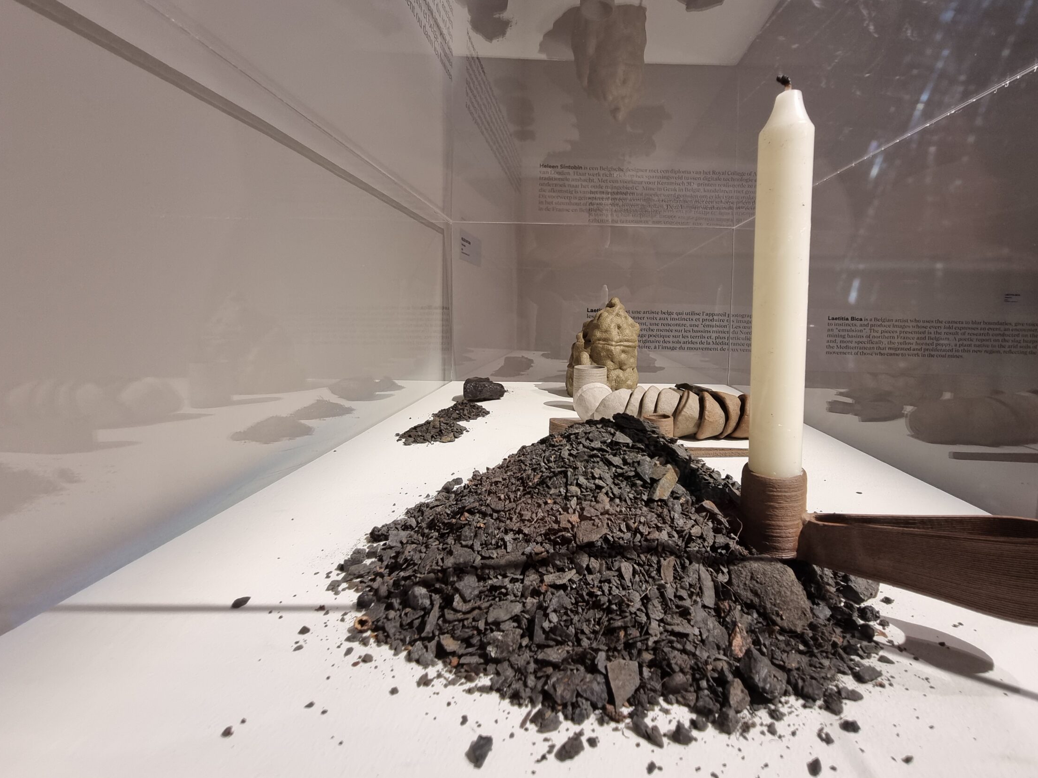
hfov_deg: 97.6
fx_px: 450
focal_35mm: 15
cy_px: 350
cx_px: 588
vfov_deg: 81.5
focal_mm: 2.2
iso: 160
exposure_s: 1/50
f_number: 2.2
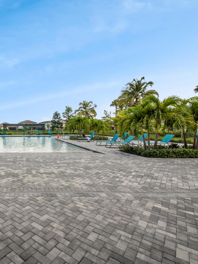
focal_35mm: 19
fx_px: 145
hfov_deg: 59.0
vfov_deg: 84.7
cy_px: 131
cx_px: 21
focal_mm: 7
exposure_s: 1/400
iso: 200
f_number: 8
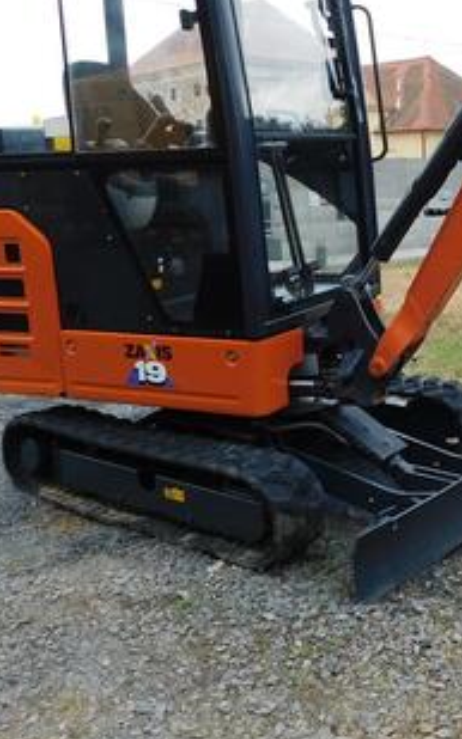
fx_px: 907
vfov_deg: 44.2
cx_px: 474
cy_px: 306
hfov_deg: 26.8
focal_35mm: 45
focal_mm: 4
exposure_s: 1/125
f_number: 3
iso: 125
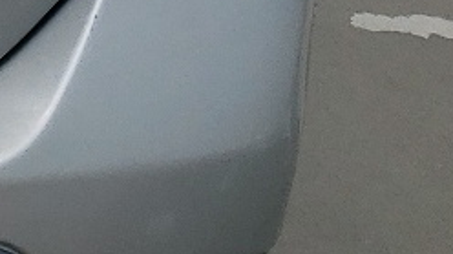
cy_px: -510
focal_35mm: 183
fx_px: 2196
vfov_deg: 6.1
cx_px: -848
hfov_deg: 9.5
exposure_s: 1/2500
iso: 50
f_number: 1.5
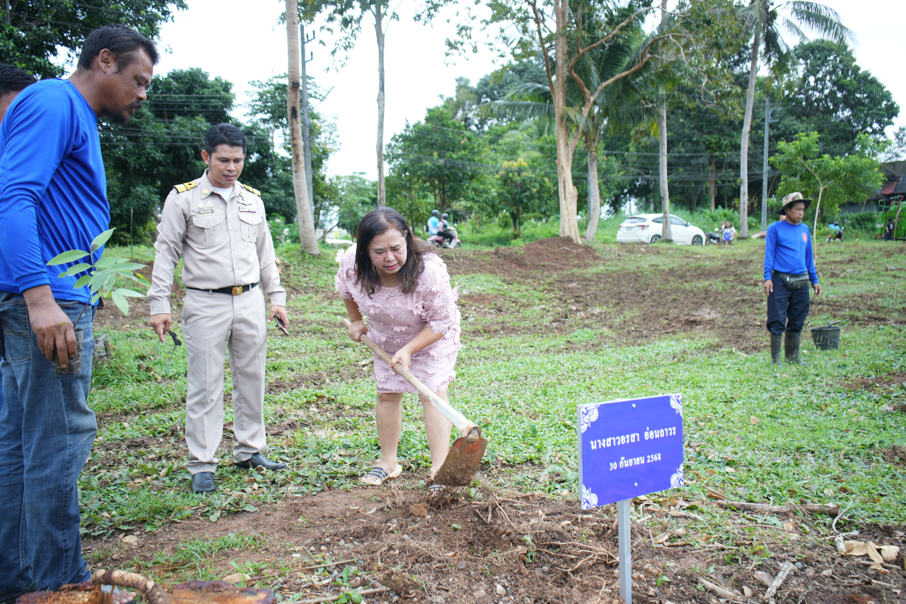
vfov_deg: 43.6
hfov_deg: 61.9
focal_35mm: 30
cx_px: 453
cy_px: 302
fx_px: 755
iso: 100
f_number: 3.5
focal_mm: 30
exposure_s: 1/160
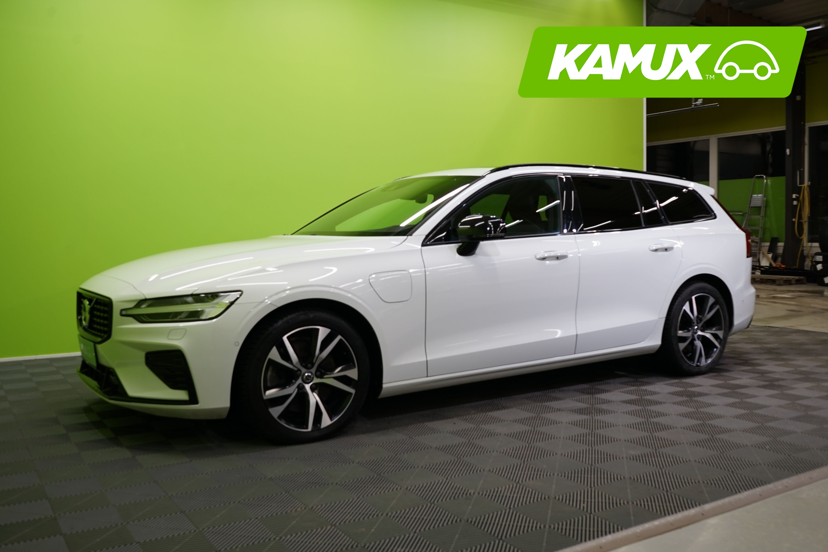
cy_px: 276
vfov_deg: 35.9
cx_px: 414
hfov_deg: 51.9
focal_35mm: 37
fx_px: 851
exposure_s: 1/40
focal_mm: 37
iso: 500
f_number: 6.3
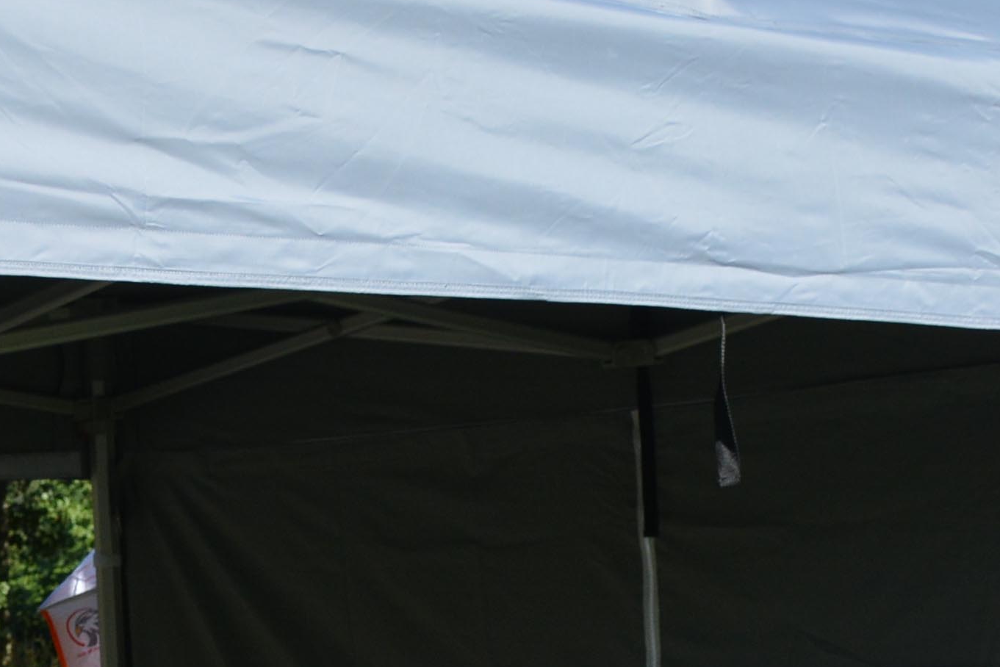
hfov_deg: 17.1
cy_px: 853
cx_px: 199
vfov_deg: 11.3
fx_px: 3306
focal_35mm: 119
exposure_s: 1/1250
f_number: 5
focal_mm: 18
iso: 250
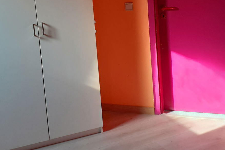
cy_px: 24
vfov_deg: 25.9
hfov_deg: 38.9
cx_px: 103
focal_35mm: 51
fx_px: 319
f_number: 1.9
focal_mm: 3.6
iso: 40
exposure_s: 1/100
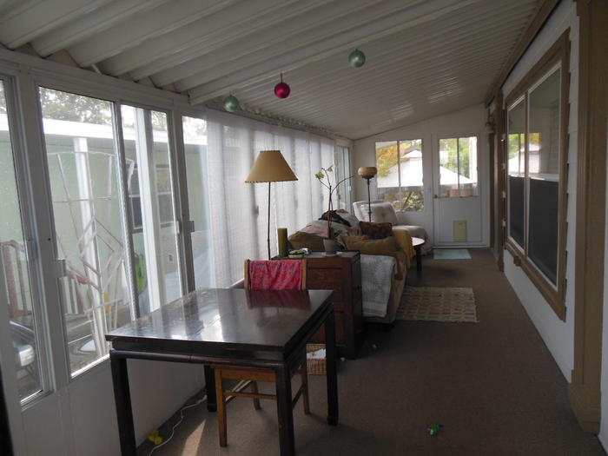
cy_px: 228
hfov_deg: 69.4
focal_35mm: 25
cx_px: 304
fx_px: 439
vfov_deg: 54.9
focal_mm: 4.5
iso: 125
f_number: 3.2
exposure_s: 1/100
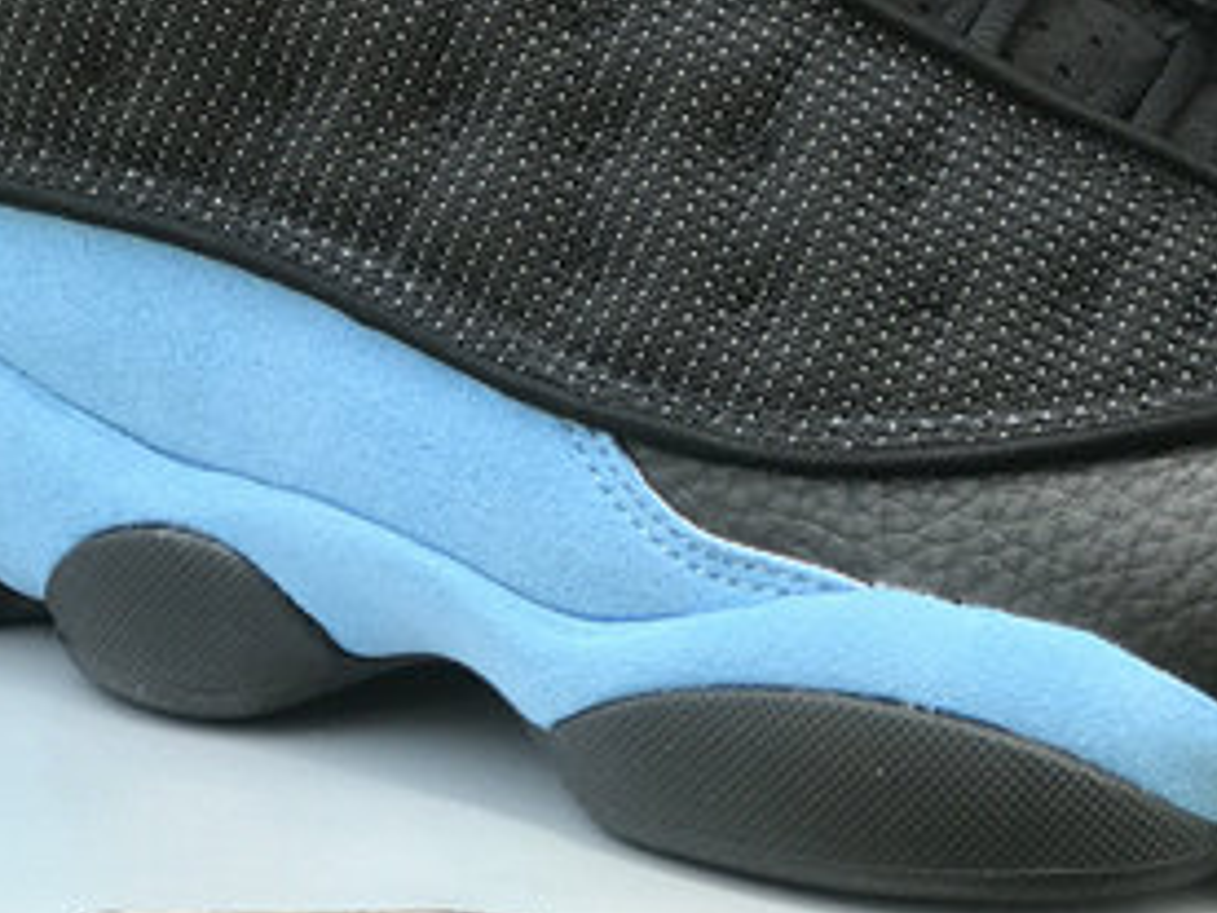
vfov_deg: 9.6
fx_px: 5379
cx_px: 988
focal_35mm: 153
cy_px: -174
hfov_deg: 12.8
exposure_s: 1/109
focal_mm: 6.6
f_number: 2.8
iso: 20
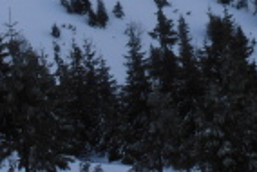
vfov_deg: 5.6
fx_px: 1729
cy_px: -85
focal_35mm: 242
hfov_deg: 8.5
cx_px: 206
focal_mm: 12.29
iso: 80
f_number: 12
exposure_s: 1/100
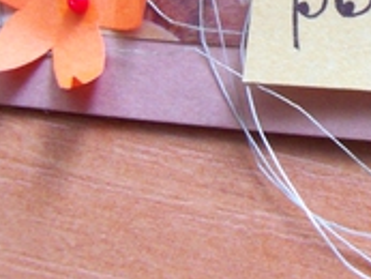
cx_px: 427
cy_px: -36
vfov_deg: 15.8
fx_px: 976
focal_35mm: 91
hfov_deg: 20.3
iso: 400
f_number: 3.5
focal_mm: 6.2
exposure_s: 1/2
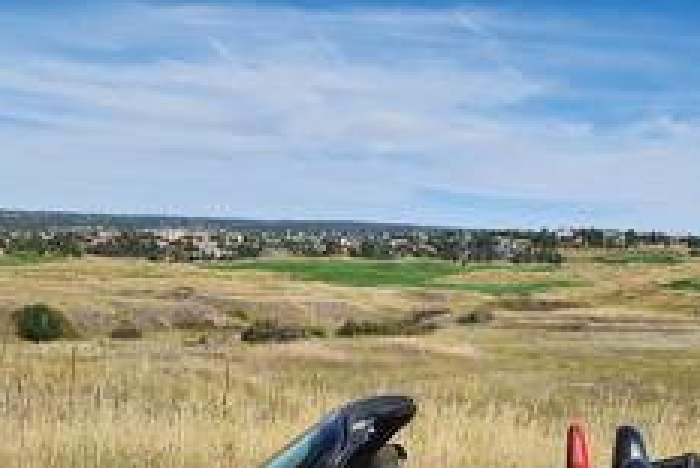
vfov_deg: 24.6
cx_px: 438
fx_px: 1012
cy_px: 486
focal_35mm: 52
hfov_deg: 37.9
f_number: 1.8
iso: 12
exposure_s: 1/1272
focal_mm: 6.4
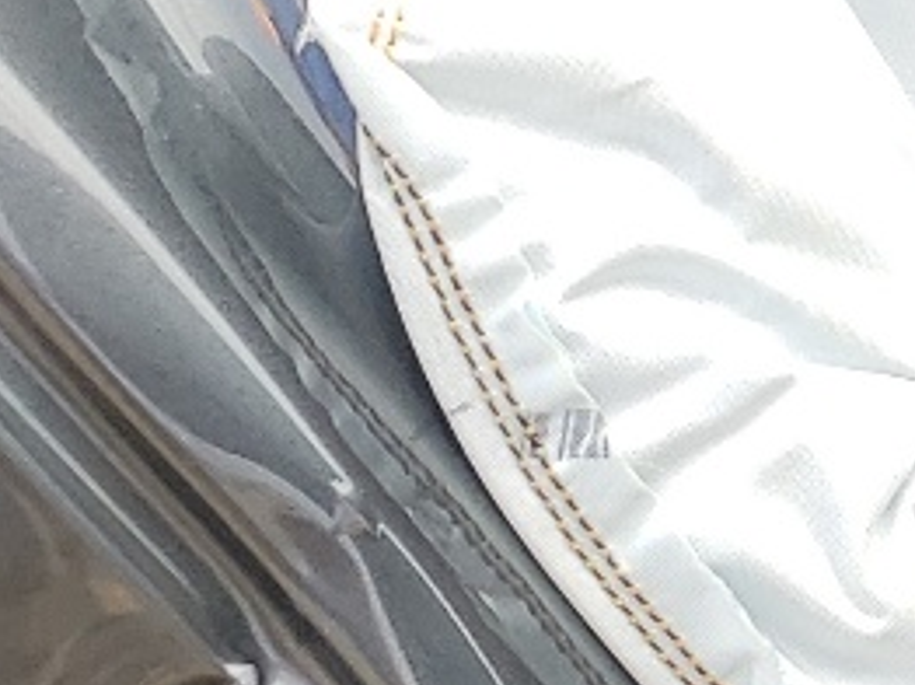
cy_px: -563
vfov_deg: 8.9
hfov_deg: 10.4
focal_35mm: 159
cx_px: 2343
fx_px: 4199
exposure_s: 1/556
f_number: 1.5
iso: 50
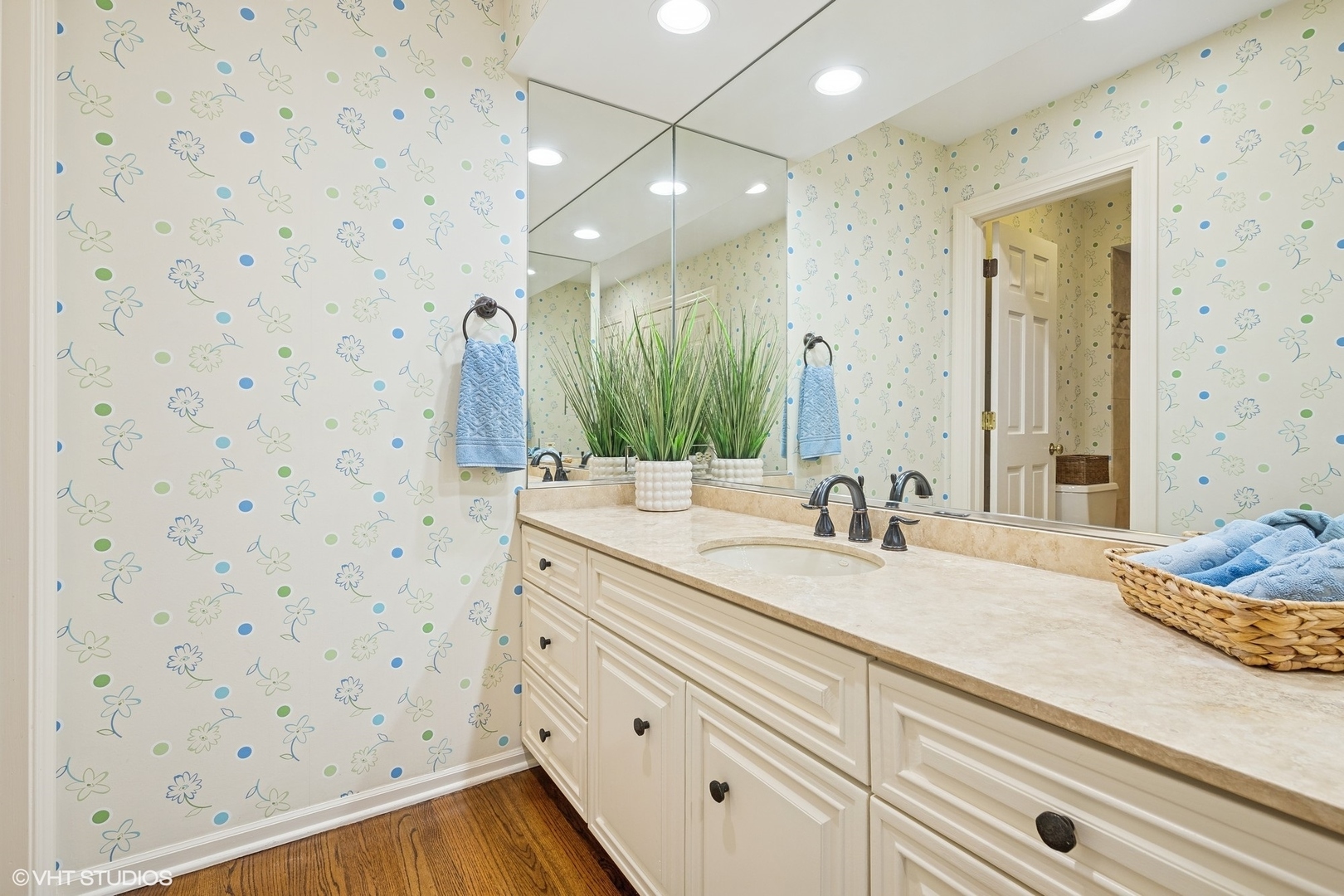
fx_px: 597
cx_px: 672
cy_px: 448
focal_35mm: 16
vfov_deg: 73.7
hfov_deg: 96.7
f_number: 9.5
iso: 200
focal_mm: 16
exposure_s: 1/15
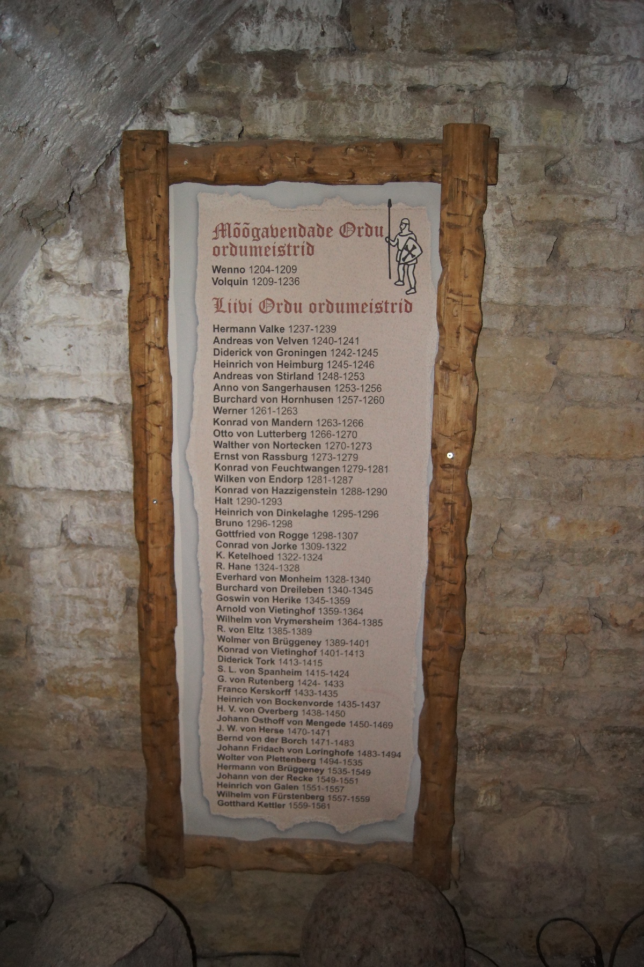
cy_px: 484
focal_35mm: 27
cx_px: 322
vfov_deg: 67.4
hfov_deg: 47.9
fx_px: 725
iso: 800
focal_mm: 18
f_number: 3.5
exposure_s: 1/100
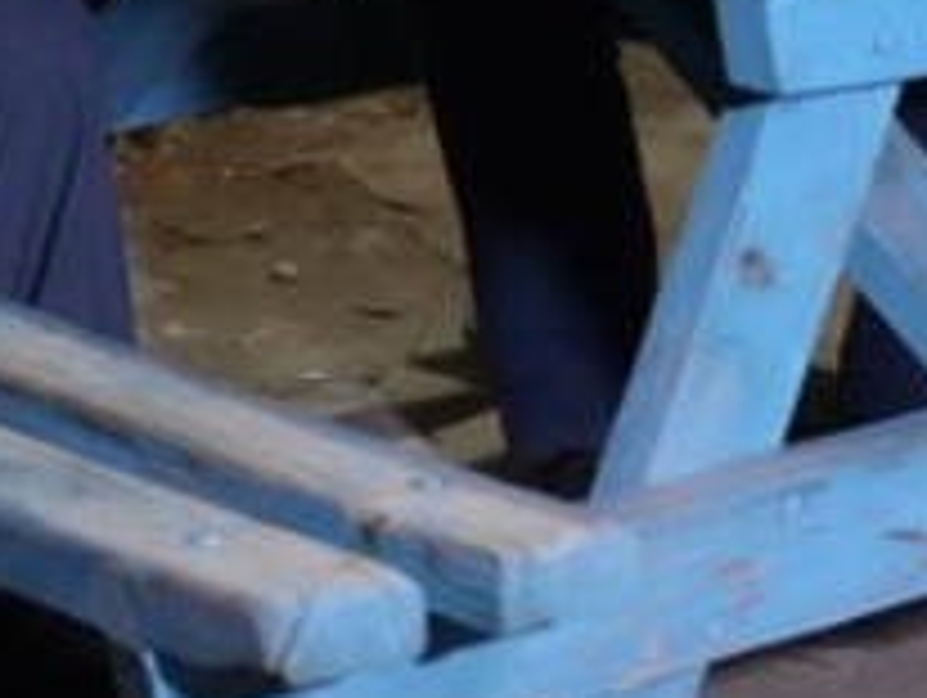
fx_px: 3526
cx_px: 482
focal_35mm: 132
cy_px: -322
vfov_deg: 10.9
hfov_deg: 15.0
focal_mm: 36.7
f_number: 3.2
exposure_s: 1/160
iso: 12800
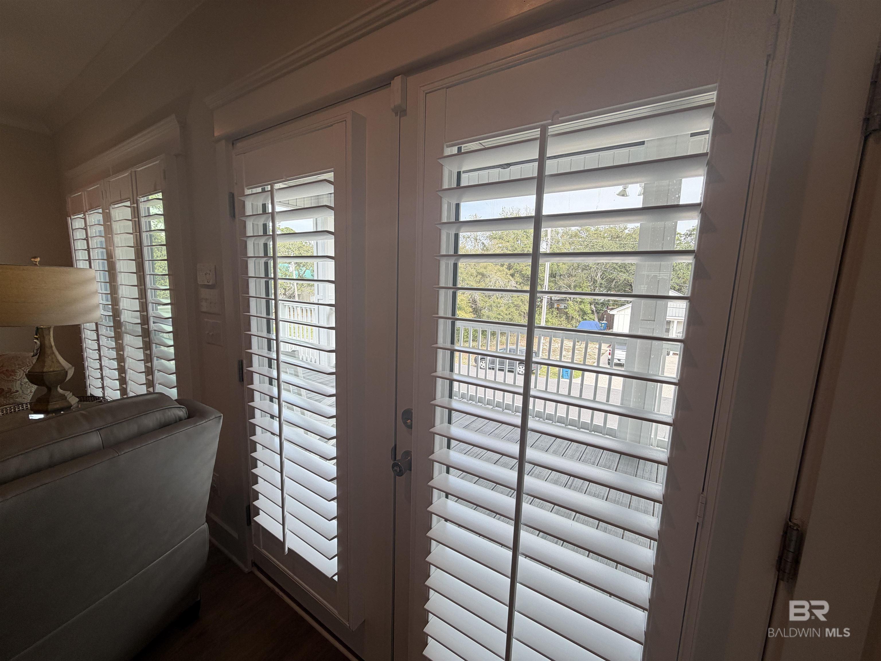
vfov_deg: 85.7
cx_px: 440
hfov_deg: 102.1
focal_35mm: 14
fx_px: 356
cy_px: 330
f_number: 2.2
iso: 32
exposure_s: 1/120
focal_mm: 2.22
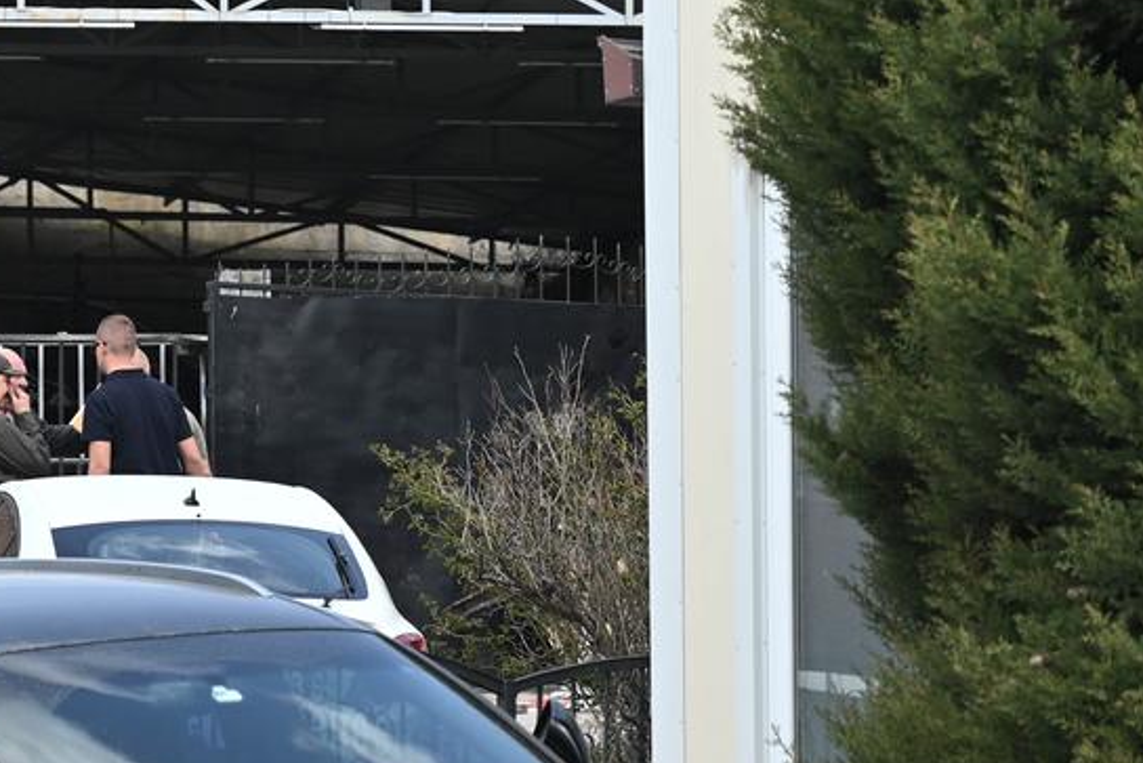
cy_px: 260
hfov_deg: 5.8
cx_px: 107
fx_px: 11210
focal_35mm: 353
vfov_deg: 3.9
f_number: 5
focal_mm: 120
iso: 200
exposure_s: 1/640
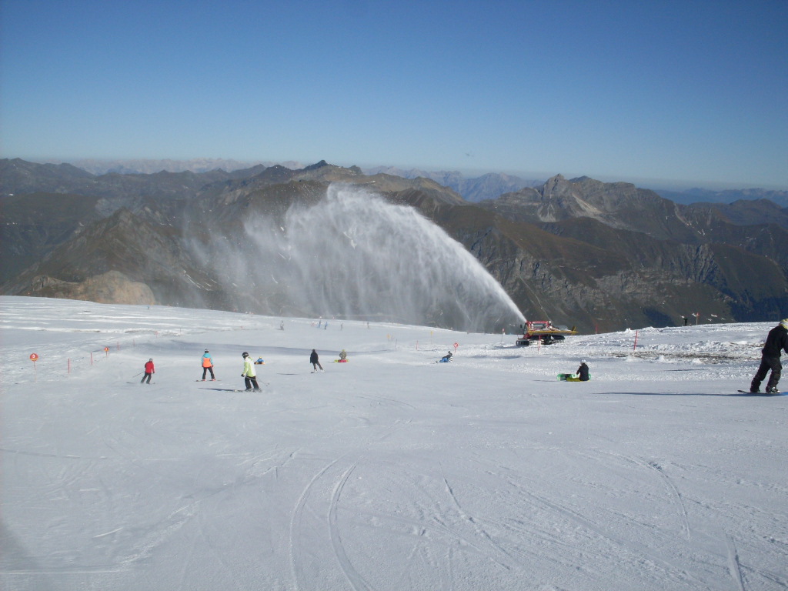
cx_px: 394
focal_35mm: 38
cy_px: 296
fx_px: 865
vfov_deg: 37.7
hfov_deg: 49.0
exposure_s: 1/500
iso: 80
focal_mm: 6.3
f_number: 8.4
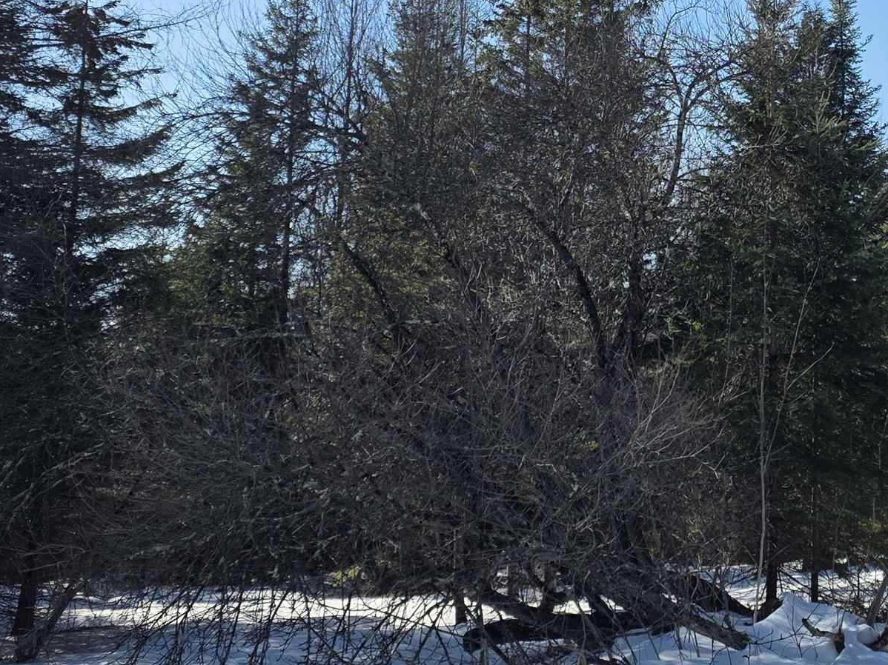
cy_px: 193
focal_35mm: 59
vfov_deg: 24.6
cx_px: 743
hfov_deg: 31.6
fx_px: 1513
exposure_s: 1/4237
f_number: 1.7
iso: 80
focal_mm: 6.3
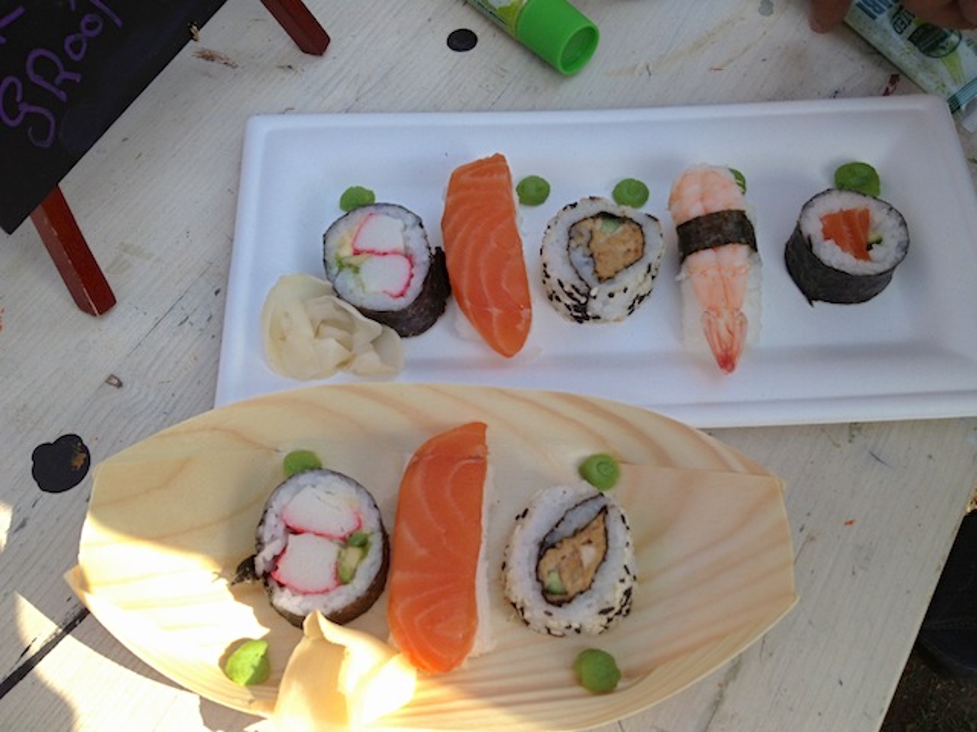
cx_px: 488
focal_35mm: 35
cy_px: 366
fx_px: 988
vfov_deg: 40.7
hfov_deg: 52.6
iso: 50
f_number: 2.4
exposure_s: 1/756
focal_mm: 4.28
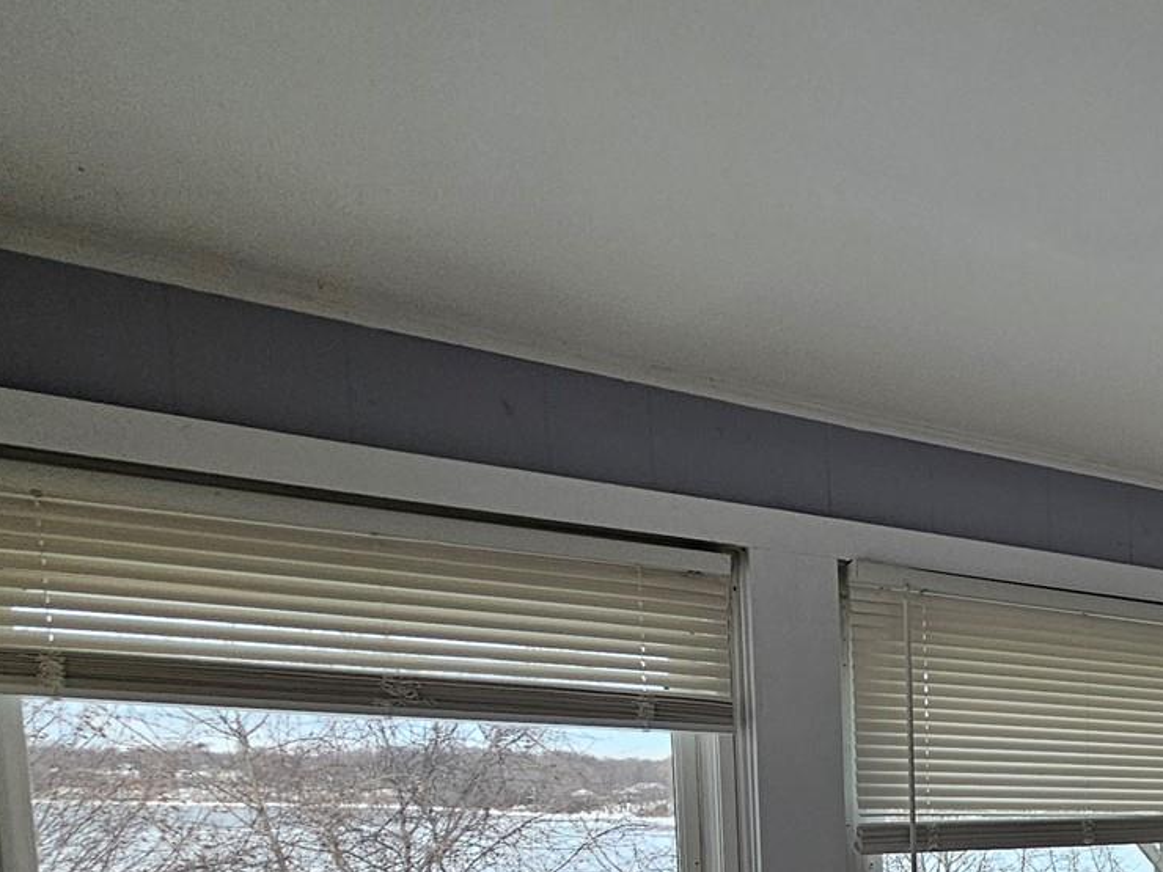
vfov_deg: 34.4
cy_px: 955
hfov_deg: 39.4
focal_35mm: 36
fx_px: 1209
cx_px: 1348
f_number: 2.2
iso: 64
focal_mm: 2.2
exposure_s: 1/120
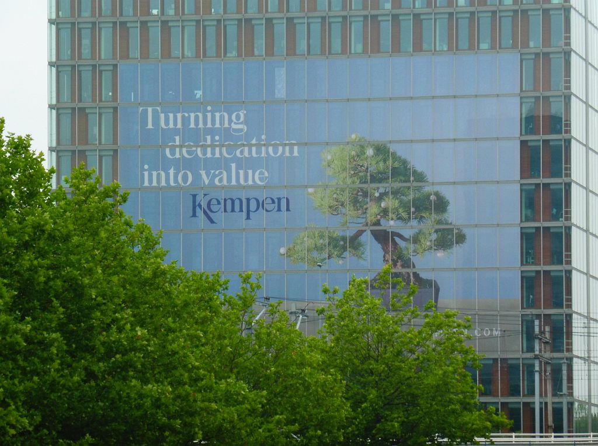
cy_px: 223
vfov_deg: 5.6
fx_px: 4567
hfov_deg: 7.5
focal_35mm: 265
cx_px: 299
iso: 100
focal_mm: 47.3
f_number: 7.1
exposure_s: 1/200
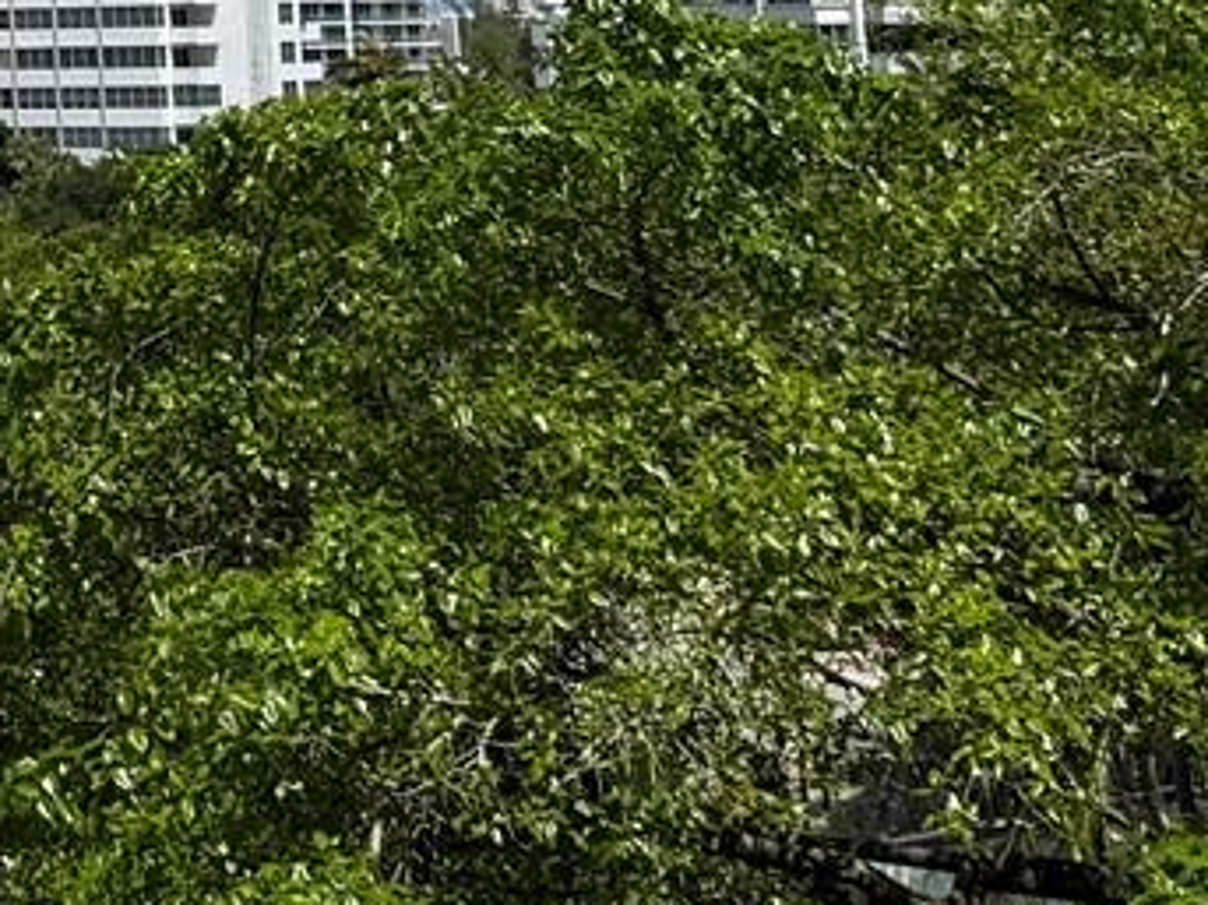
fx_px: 3907
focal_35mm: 112
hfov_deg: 16.7
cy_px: -651
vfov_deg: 12.3
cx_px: -313
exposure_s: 1/6711
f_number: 1.78
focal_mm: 6.76
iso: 80
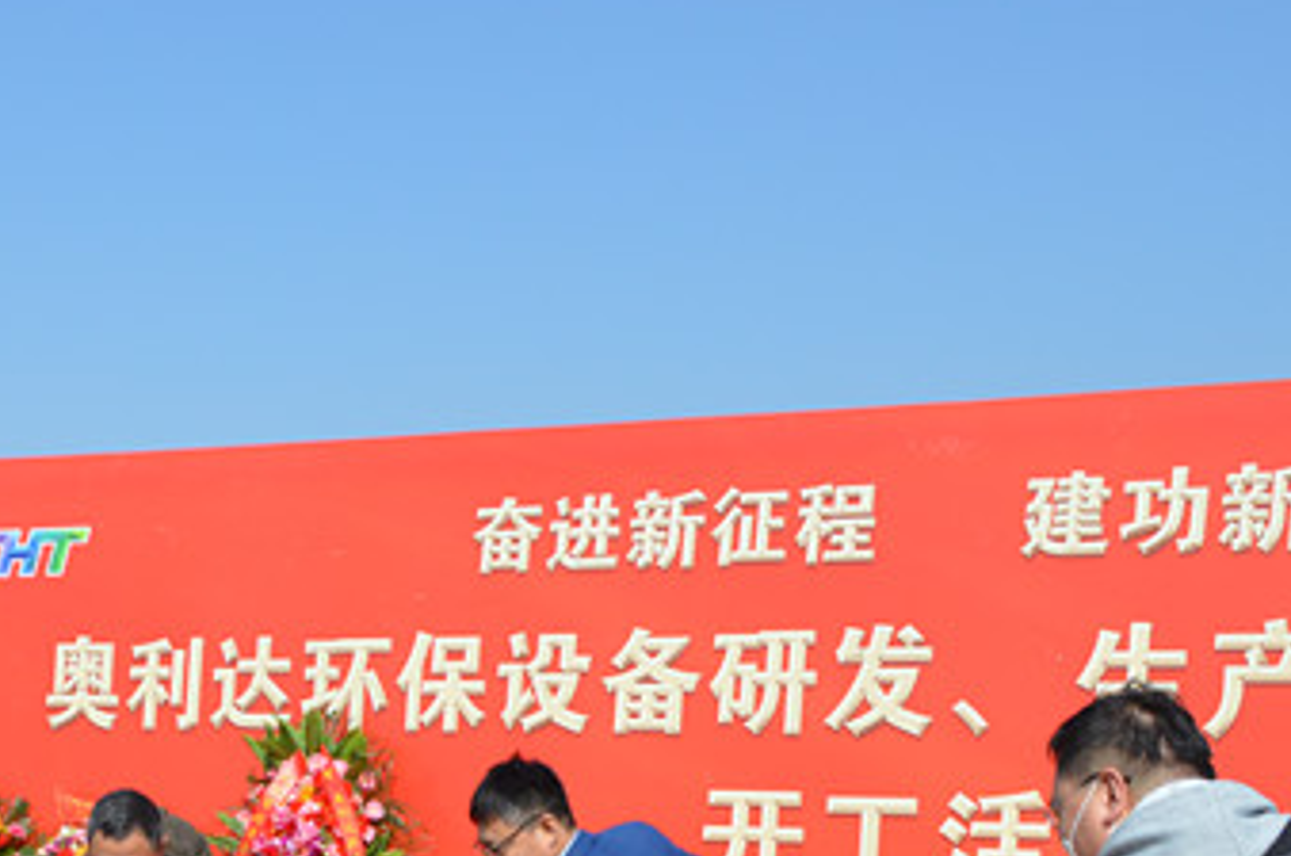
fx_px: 2541
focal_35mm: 71
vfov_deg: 18.3
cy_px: 961
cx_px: 225
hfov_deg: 27.8
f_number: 8
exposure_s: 1/250
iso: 100
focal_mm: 20
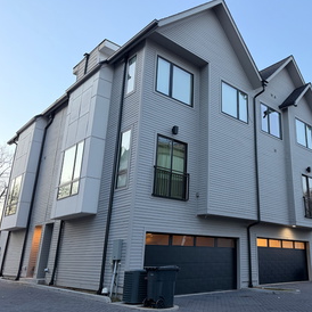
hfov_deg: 51.0
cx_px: 221
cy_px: 154
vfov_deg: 52.5
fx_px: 316
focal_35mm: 31
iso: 250
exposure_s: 1/60
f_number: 1.78
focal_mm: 6.76
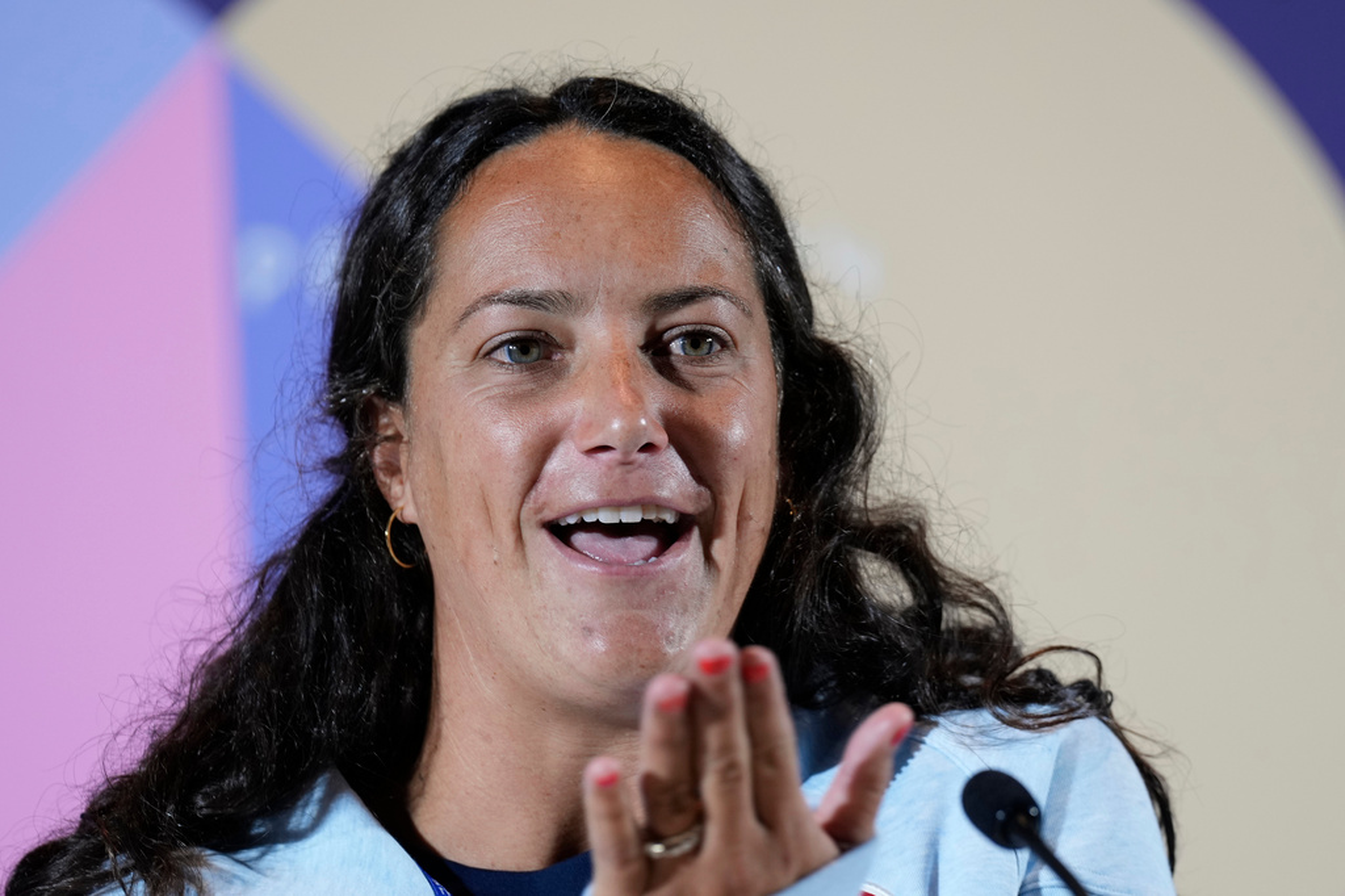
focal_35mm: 291
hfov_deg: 7.1
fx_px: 10868
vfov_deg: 4.7
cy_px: 448
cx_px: 672
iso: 640
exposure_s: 1/250
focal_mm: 194
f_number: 3.2
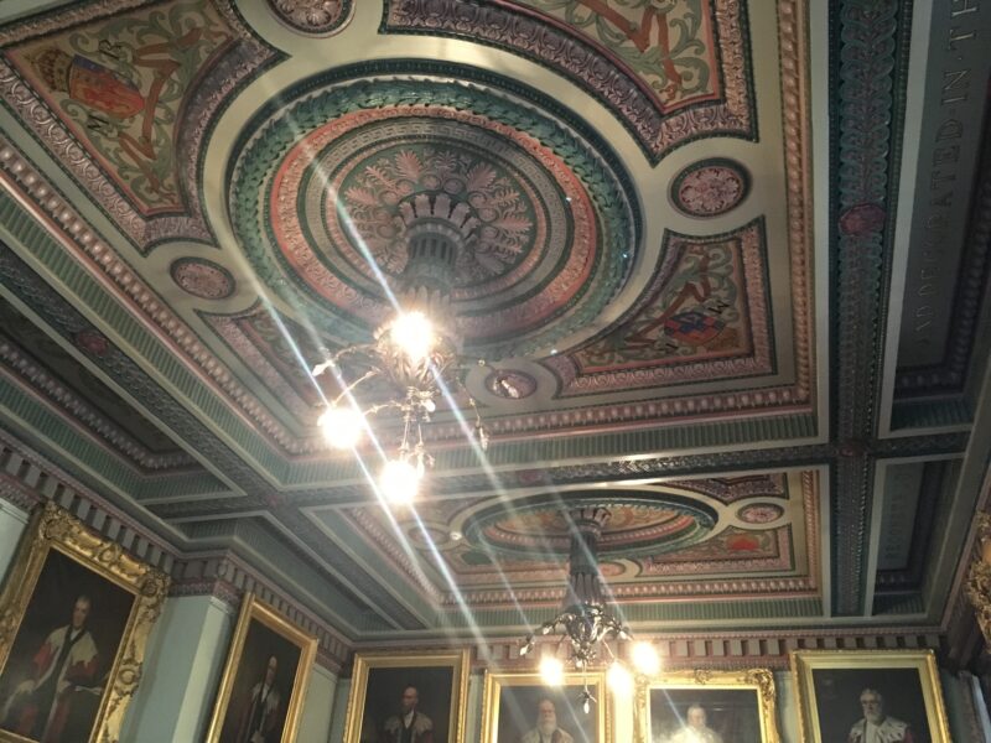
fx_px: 830
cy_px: 372
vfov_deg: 48.2
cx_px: 496
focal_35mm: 29
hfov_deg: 61.7
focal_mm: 4.2
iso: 320
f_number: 2.2
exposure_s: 1/17
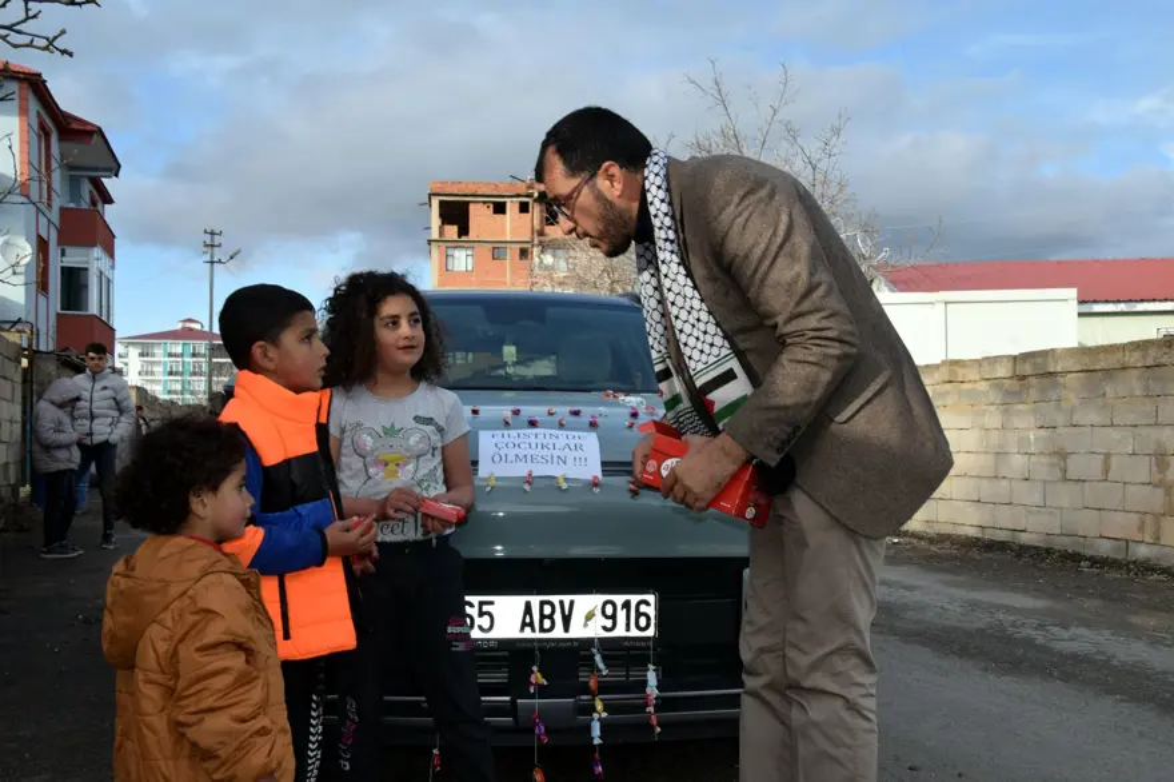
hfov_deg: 57.2
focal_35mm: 33
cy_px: 391
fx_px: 1076
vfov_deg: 39.9
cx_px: 587
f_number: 6.3
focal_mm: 22
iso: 100
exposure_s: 1/160
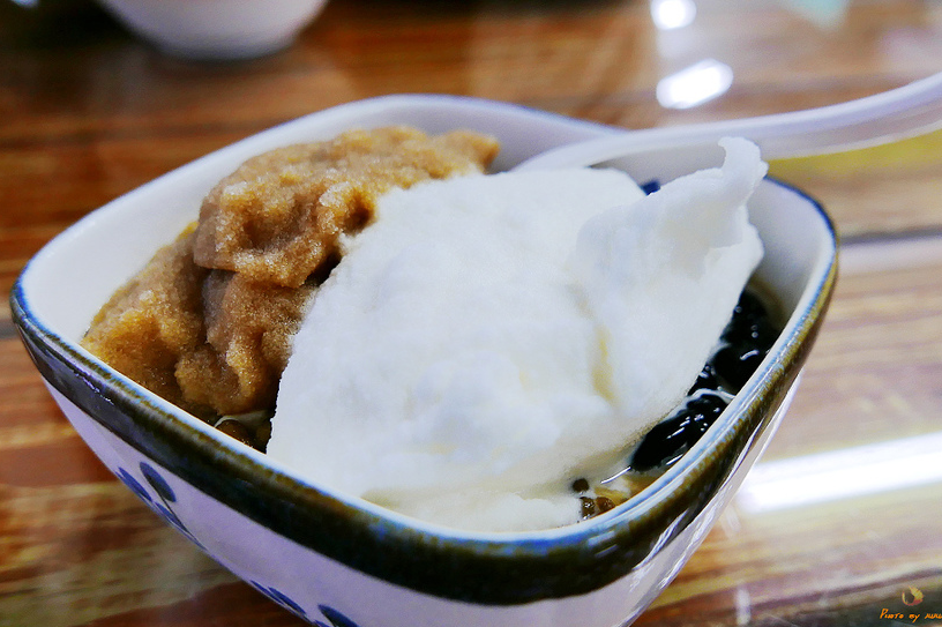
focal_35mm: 25
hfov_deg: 71.5
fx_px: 654
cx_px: 474
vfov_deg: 51.2
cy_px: 308
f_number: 2.8
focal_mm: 10.9
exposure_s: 1/60
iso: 250
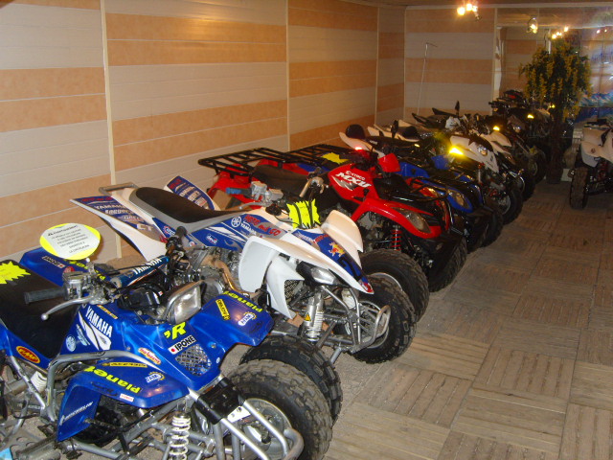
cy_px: 230
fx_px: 620
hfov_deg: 52.6
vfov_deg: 40.7
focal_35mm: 35
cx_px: 306
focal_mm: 7.4
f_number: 2.8
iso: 194
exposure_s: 1/30
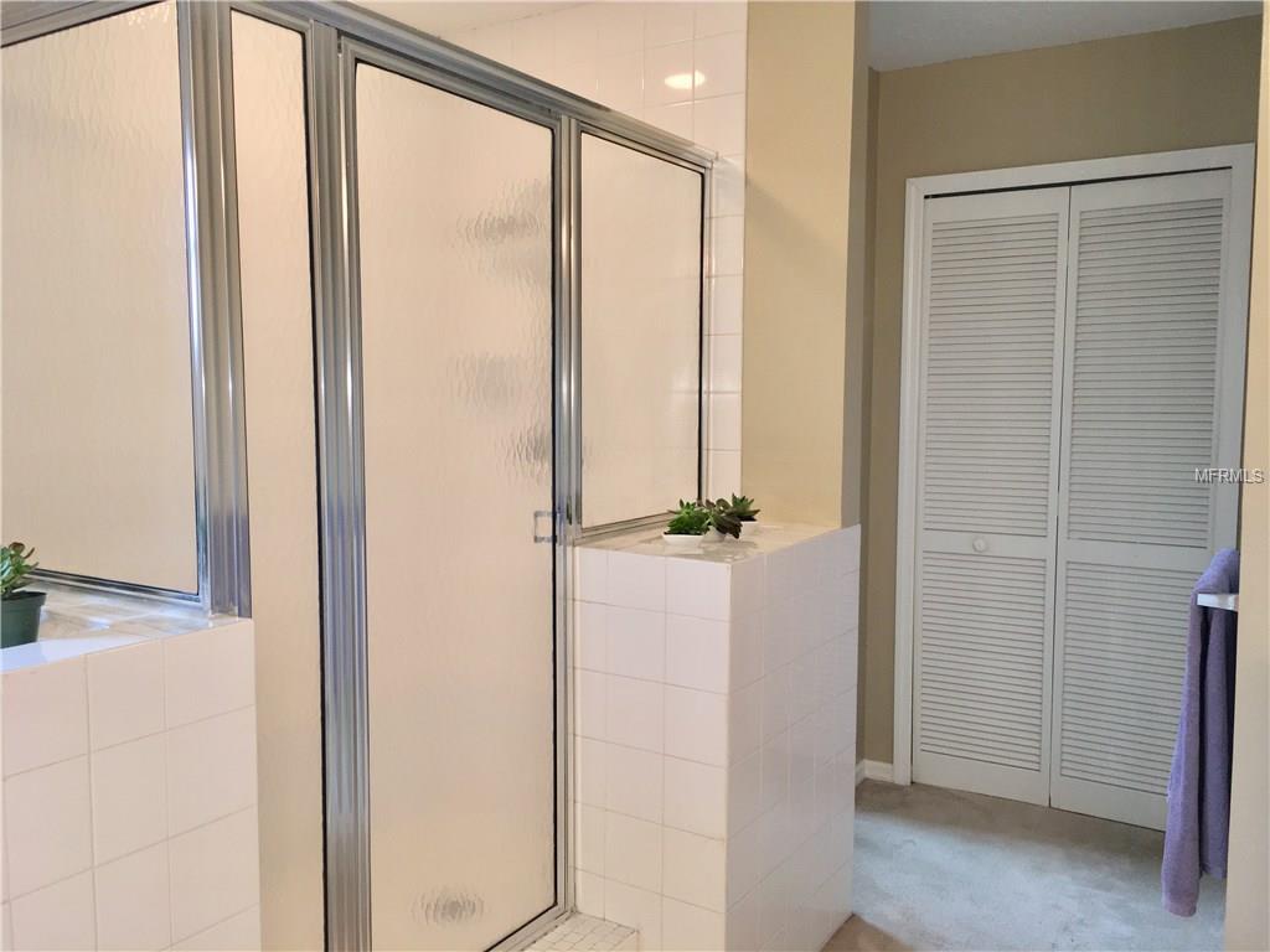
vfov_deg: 48.2
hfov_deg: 61.7
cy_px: 476
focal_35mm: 29
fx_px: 1064
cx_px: 635
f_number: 2.2
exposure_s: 1/30
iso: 40
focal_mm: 4.15
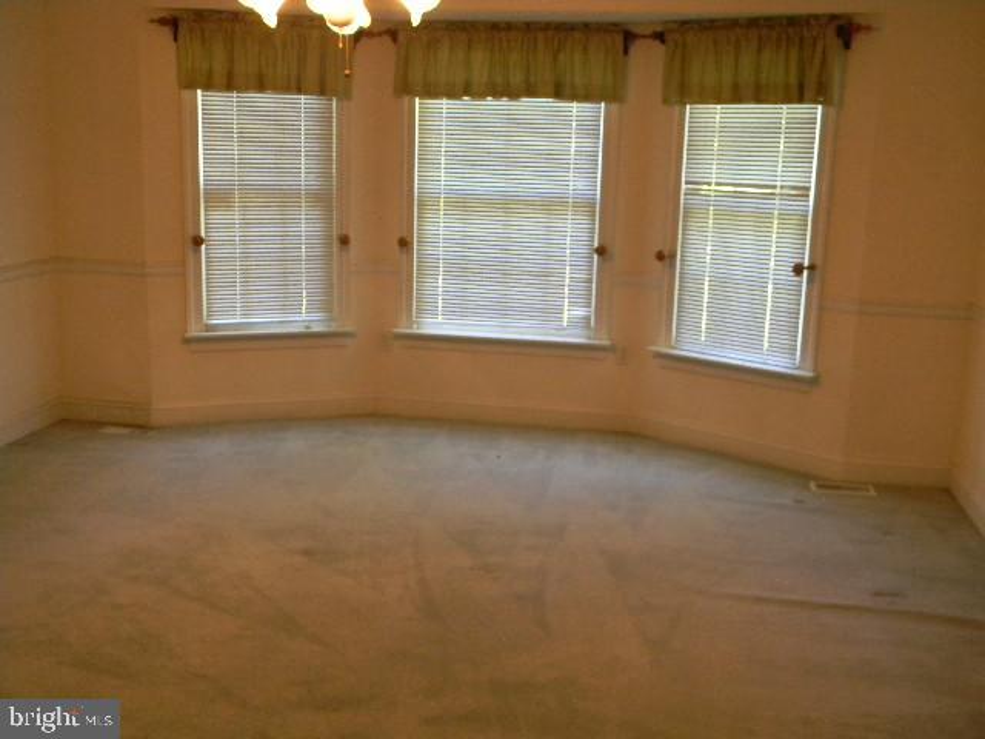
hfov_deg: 51.4
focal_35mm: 36
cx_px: 492
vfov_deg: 39.7
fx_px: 1024
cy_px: 370
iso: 400
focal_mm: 6.4
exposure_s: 1/20.6
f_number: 3.7
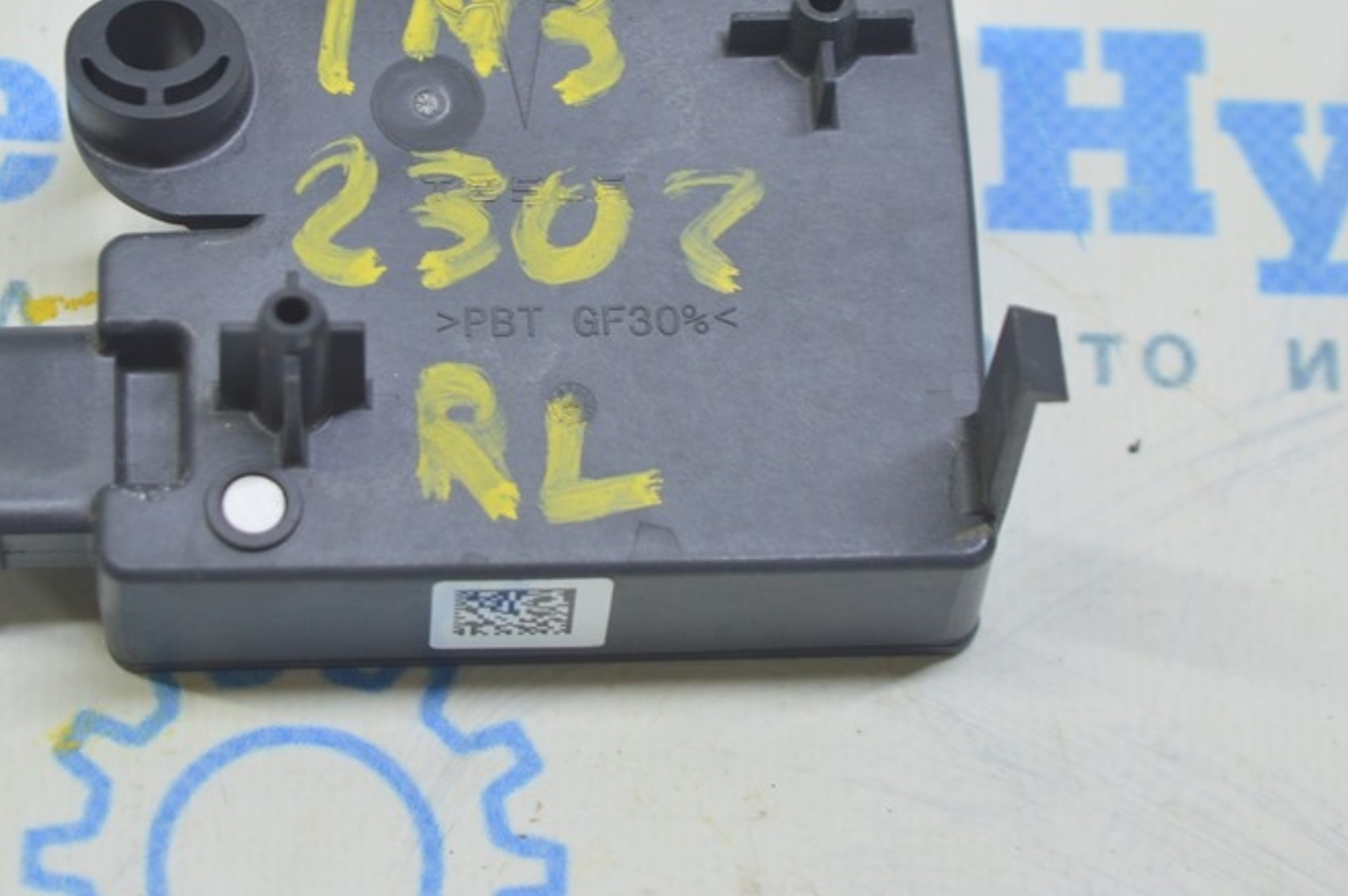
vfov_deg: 11.3
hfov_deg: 16.9
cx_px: 519
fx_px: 4527
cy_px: 203
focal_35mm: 121
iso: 400
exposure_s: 1/20
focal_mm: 52
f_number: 5.6
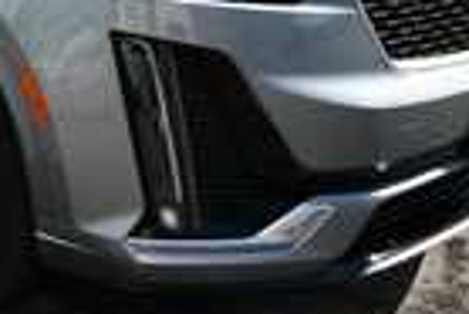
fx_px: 939
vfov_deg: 18.5
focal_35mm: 72
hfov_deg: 26.1
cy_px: 5
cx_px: -34
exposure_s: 1/250
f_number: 8
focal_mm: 17
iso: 140
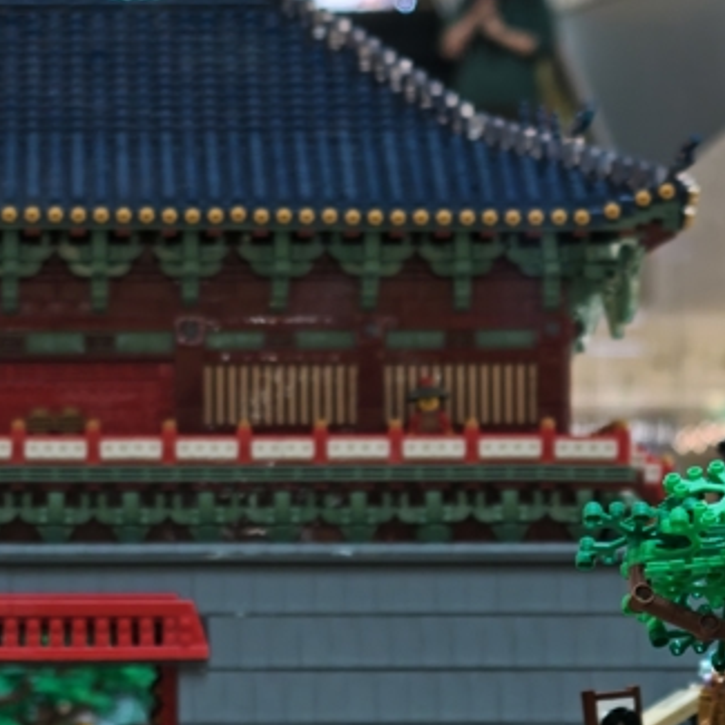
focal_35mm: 330
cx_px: -2
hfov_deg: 5.3
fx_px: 7820
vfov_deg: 5.3
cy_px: 490
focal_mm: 24.85
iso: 800
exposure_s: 1/69
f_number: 3.1
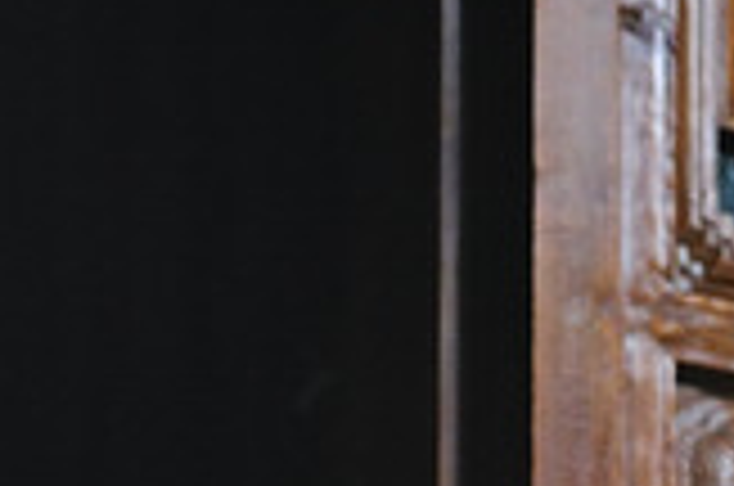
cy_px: 1294
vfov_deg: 6.3
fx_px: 4131
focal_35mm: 203
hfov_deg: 9.2
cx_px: 1716
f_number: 2.8
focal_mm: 20
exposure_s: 1/125
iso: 800
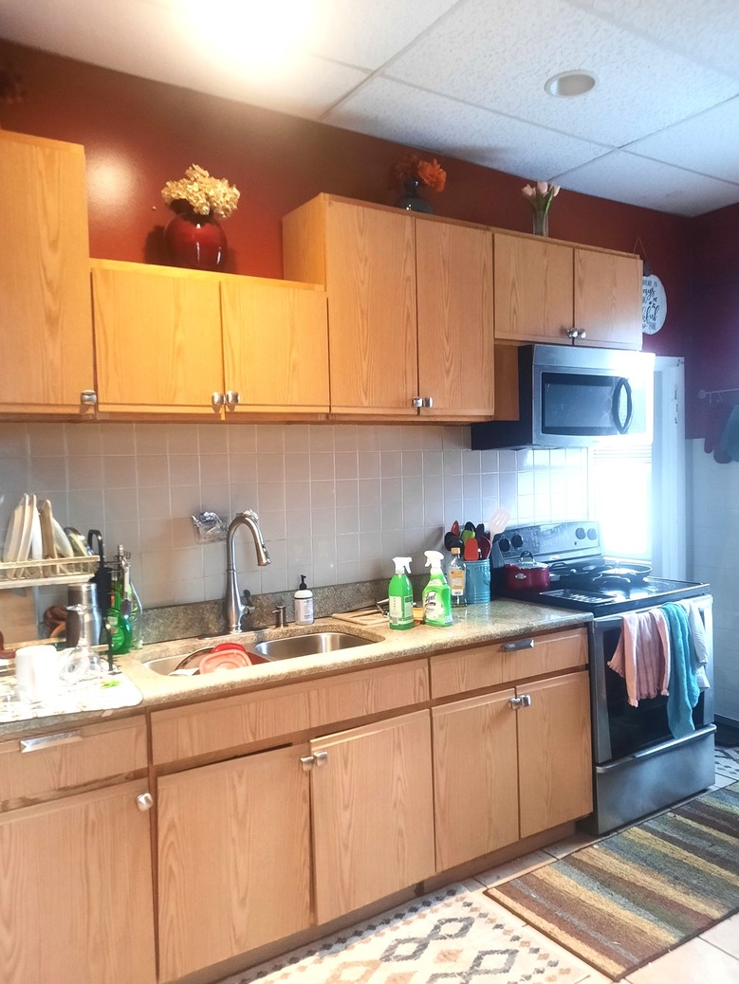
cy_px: 495
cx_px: 382
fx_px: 740
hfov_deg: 53.1
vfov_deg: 67.3
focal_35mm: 26
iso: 320
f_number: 2
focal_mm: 4.6
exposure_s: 1/30
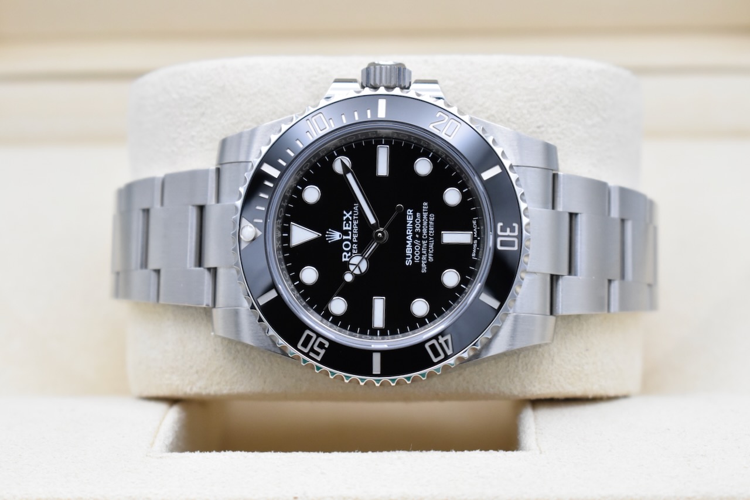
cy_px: 250
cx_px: 375
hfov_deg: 24.6
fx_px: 1719
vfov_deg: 16.6
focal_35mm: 82
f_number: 5.6
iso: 2000
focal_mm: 55
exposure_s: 1/125
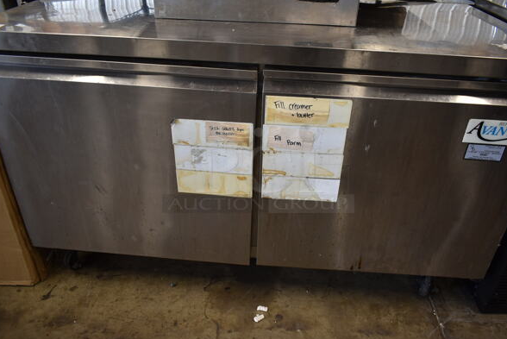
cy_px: 167
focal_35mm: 28
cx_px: 259
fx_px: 395
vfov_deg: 46.5
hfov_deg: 65.4
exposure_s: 1/30
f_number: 3.5
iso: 400
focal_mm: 18
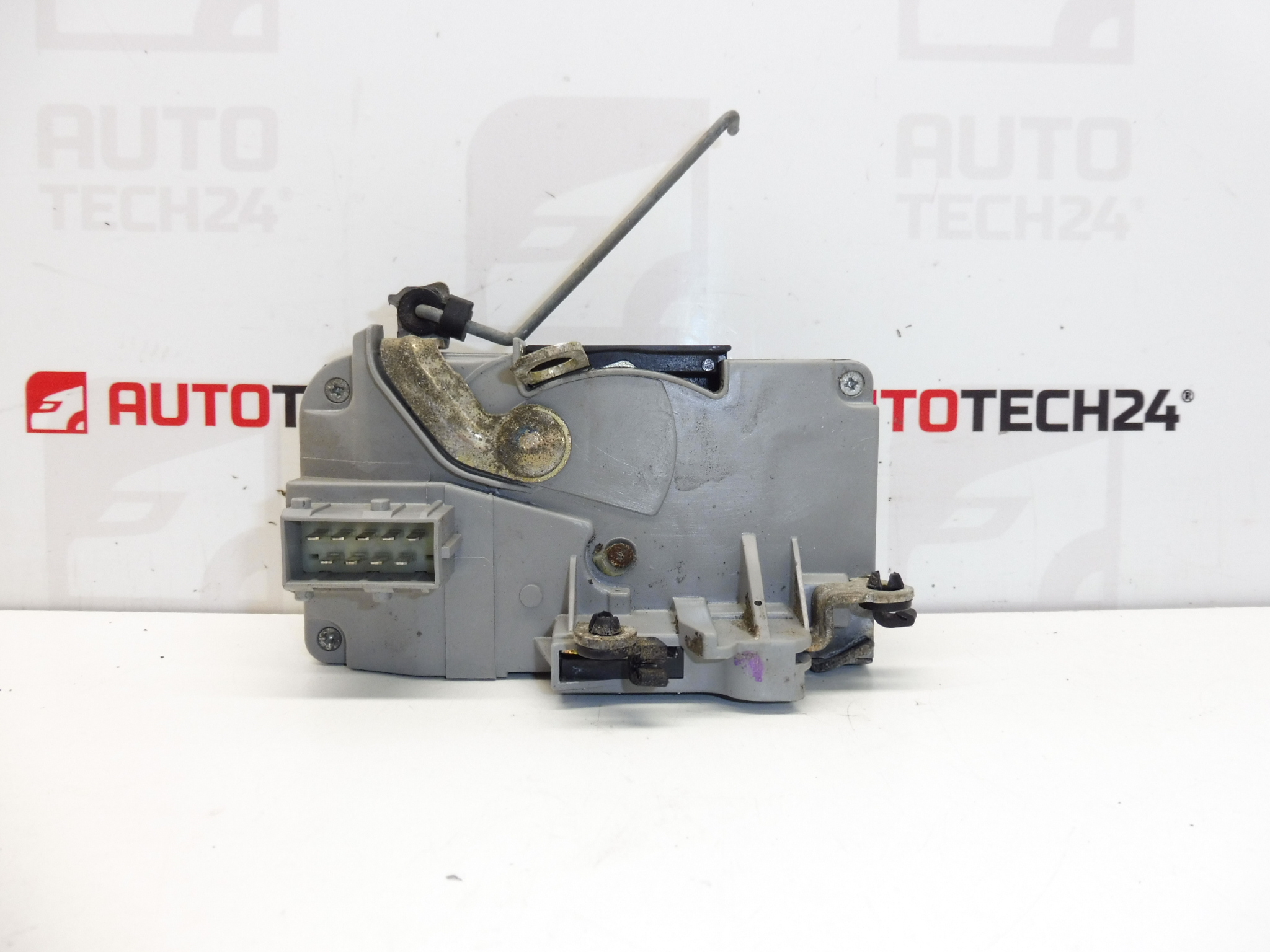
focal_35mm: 25
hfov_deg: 69.4
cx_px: 635
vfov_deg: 54.9
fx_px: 917
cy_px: 476
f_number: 3.5
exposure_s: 1/60
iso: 200
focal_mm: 4.4
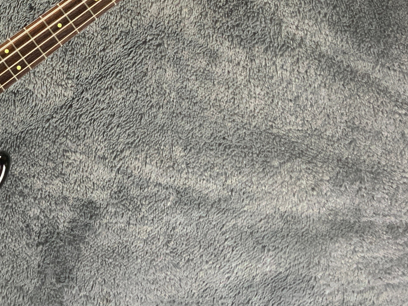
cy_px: 53
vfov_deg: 22.9
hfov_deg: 29.7
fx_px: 743
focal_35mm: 63
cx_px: 55
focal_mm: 3
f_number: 1.8
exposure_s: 1/60
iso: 160
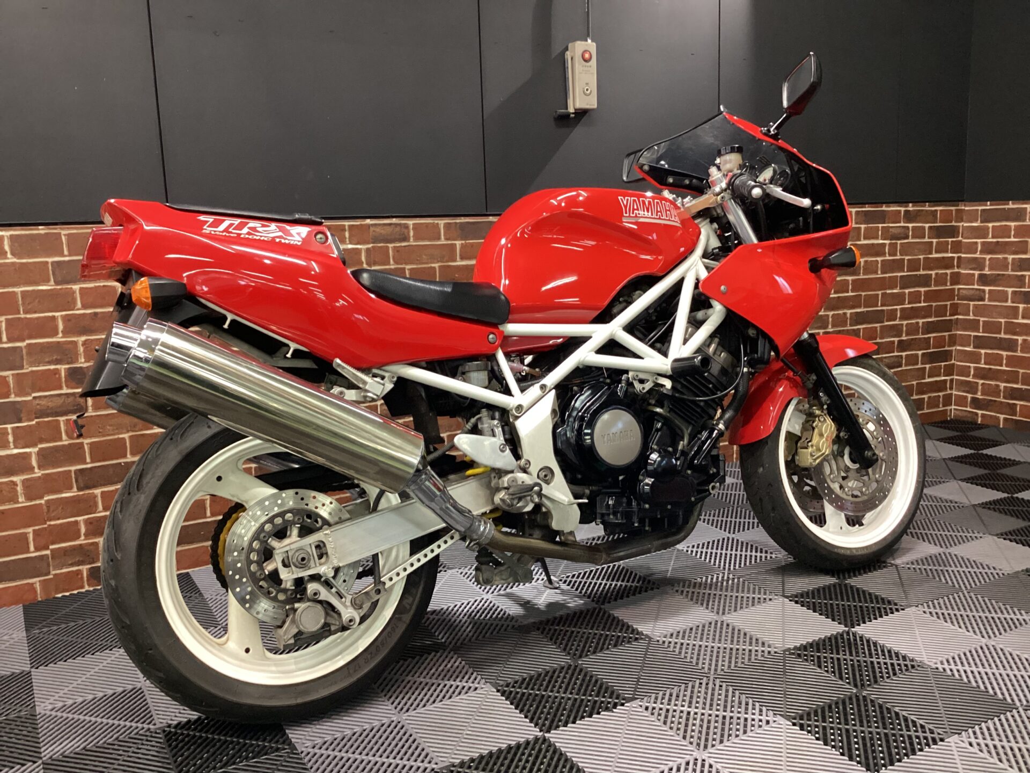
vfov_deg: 45.4
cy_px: 386
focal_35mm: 31
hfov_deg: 58.4
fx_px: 922
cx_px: 515
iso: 400
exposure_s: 1/40
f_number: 2.4
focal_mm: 3.3
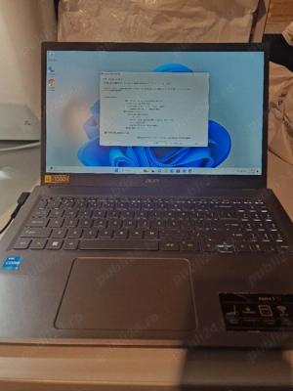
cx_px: 146
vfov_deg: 73.9
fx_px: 260
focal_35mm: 23
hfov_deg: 58.9
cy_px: 196
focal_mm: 6.4
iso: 125
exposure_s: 1/100
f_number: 1.8
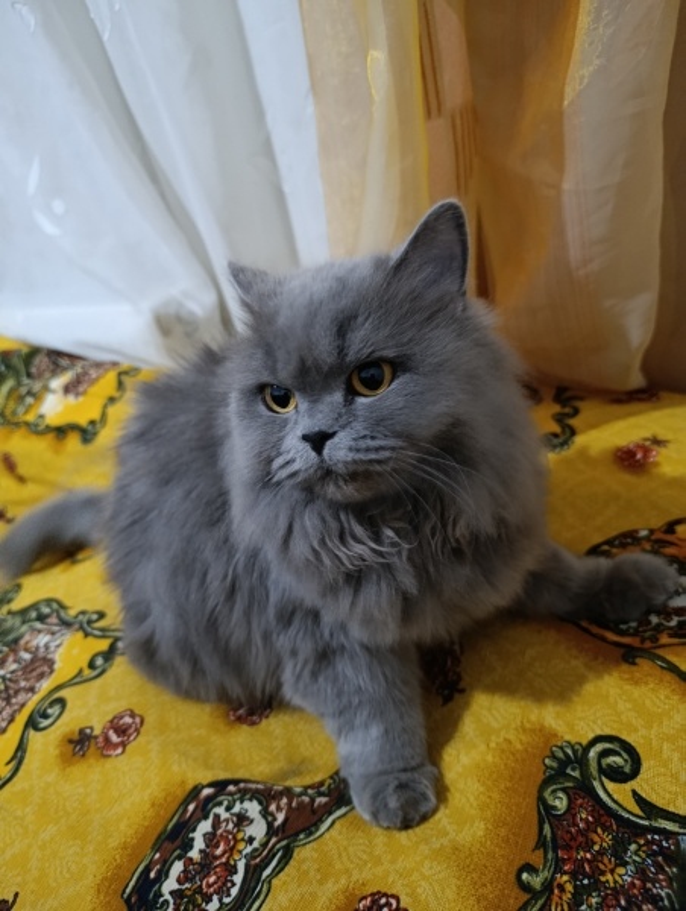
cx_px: 343
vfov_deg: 73.8
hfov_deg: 59.0
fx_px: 606
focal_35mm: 23
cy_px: 456
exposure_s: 1/25
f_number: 1.65
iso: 3658
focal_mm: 6.11
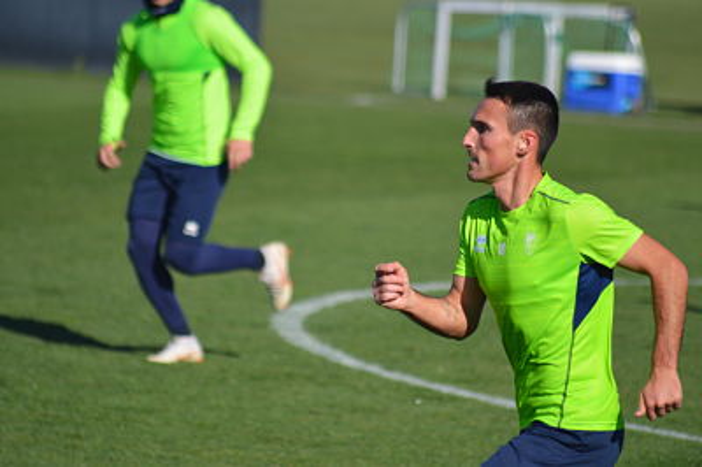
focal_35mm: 450
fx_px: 8768
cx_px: 351
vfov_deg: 3.0
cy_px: 234
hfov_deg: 4.6
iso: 360
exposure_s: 1/2000
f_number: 5.6
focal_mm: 300
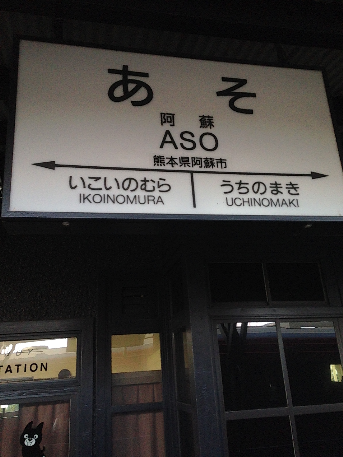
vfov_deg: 29.4
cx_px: 172
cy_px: 228
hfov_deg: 22.3
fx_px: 872
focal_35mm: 66
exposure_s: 1/120
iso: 250
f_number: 2.4
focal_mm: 4.12
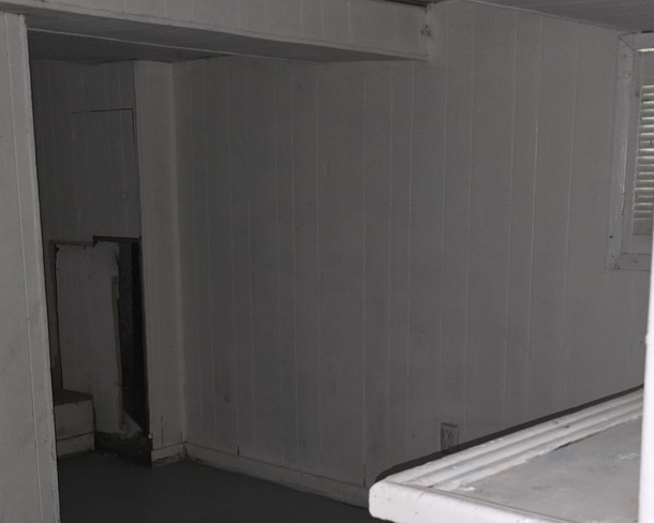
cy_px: 364
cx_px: 360
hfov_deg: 35.3
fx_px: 1026
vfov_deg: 28.4
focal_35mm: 53
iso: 800
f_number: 1.7
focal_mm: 6.3
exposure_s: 1/12
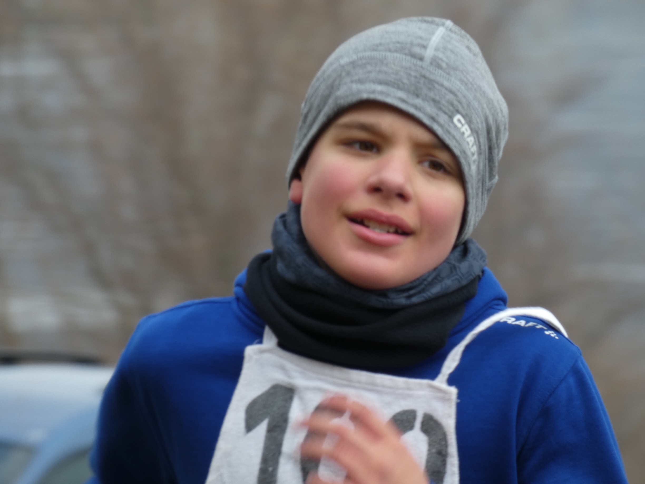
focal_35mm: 600
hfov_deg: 3.3
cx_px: 322
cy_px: 242
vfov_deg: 2.5
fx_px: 11180
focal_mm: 107.6
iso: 80
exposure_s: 1/125
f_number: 5.6
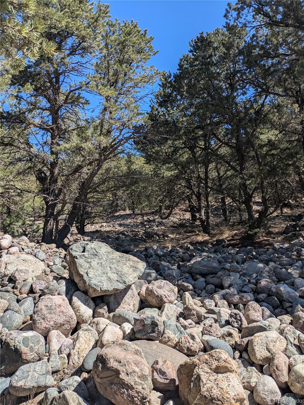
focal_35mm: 25
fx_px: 293
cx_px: 152
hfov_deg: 54.9
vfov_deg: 69.4
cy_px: 202
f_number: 1.89
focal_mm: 5.43
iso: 44
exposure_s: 1/1733
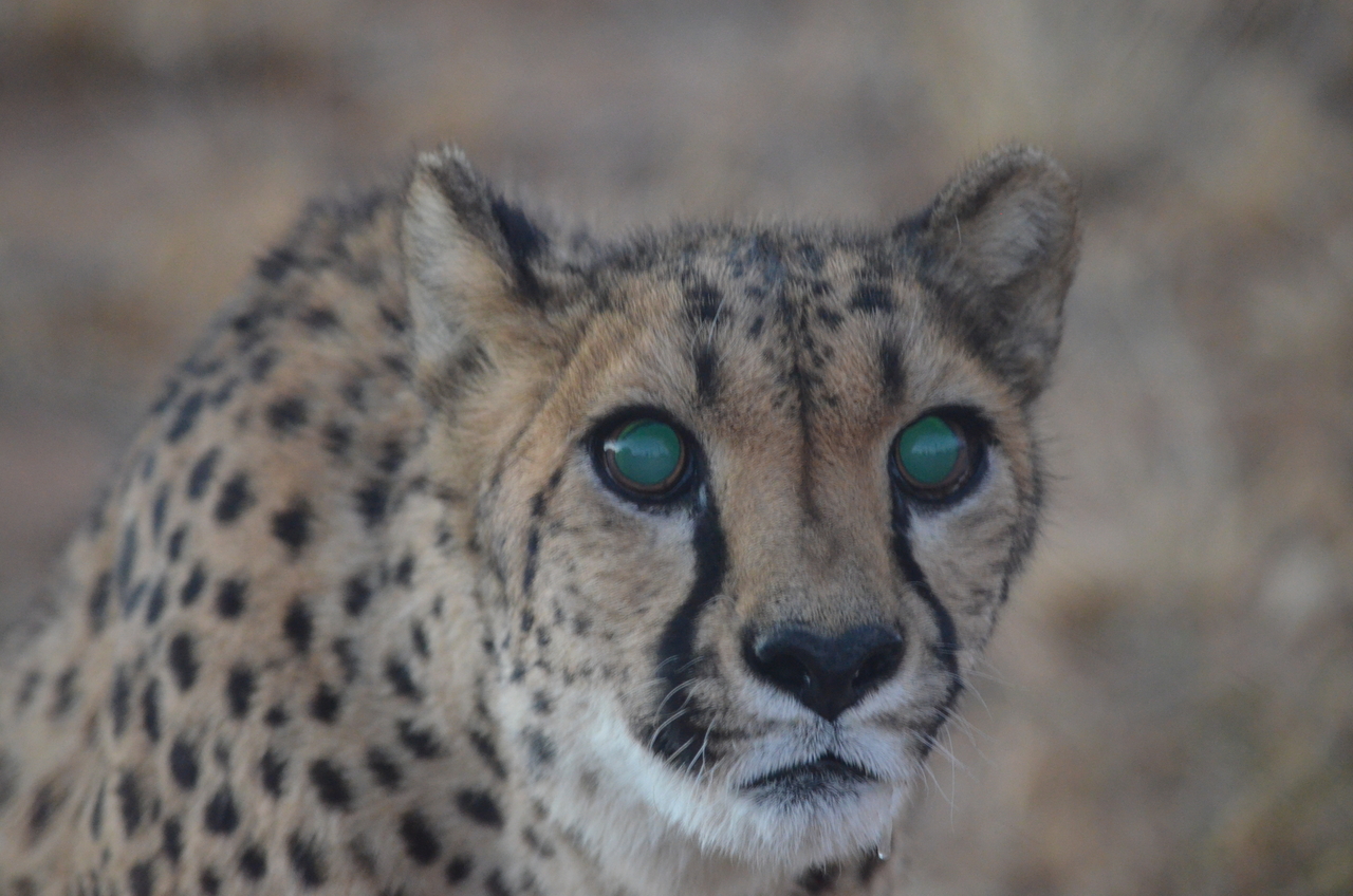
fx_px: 14628
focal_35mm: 390
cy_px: 448
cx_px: 676
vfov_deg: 3.5
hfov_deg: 5.3
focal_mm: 260
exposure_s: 1/80
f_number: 5.6
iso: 3200
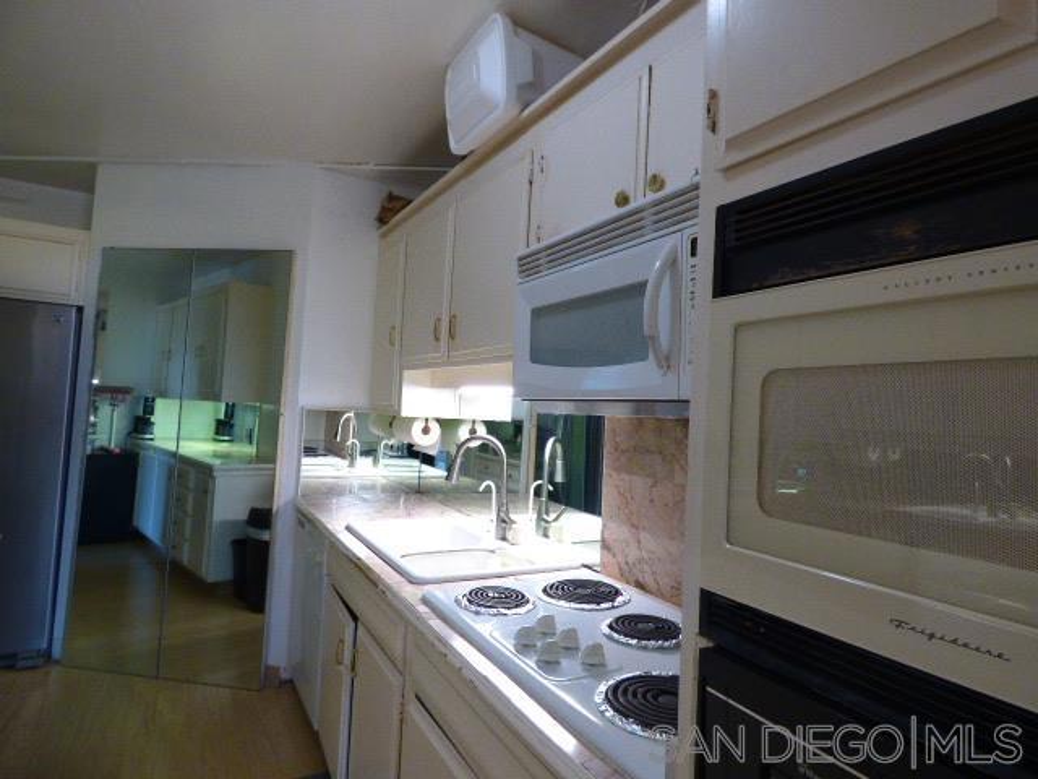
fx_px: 600
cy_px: 390
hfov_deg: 81.7
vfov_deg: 66.0
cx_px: 519
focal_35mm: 20
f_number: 2.8
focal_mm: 3.58
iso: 400
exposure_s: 1/60
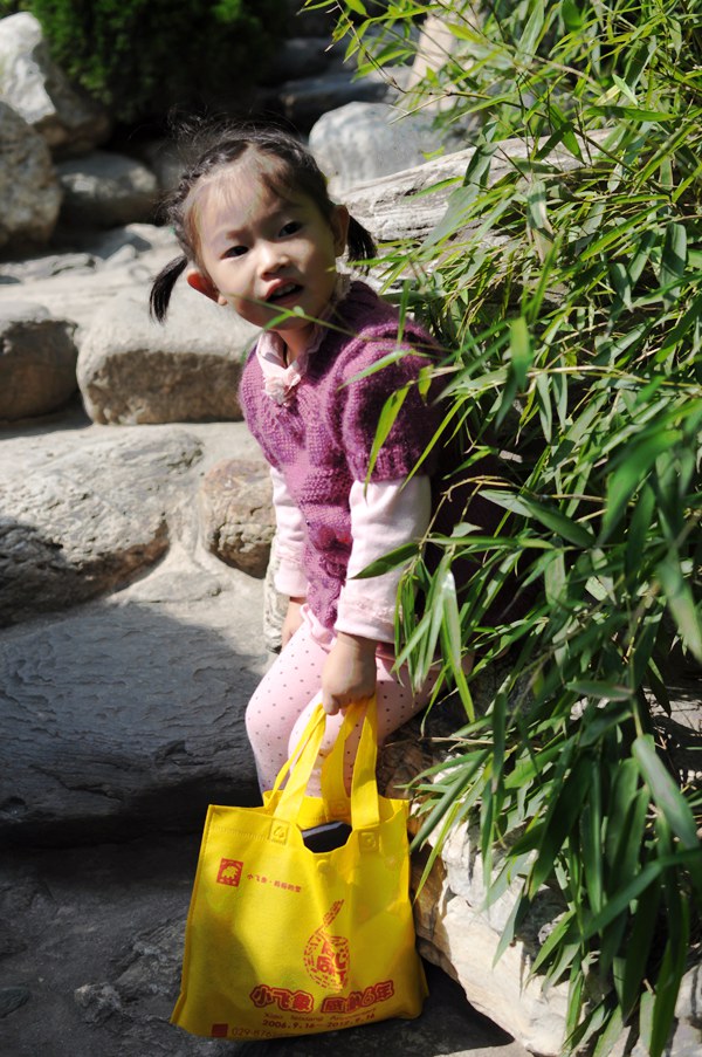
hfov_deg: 25.7
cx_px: 351
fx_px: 1539
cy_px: 528
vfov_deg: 37.9
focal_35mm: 52
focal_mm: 35
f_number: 2.8
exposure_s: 1/1250
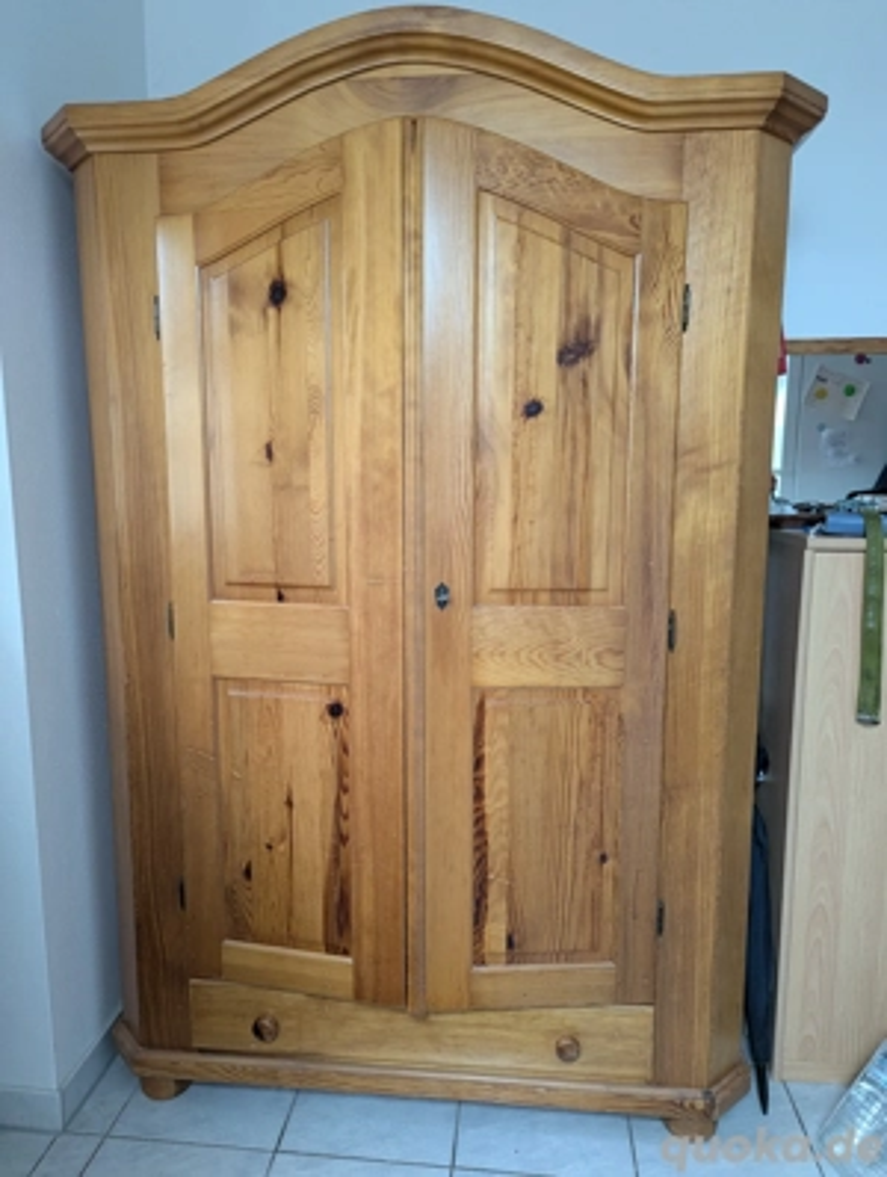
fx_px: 817
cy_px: 588
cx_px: 444
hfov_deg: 57.0
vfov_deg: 71.5
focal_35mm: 24
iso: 459
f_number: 1.85
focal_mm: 6.81
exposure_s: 1/61.1
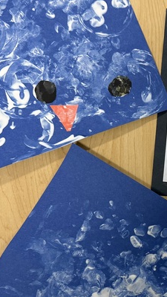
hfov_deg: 17.1
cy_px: 212
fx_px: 527
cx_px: 209
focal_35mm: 67
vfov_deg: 31.0
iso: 200
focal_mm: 6.76
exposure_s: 1/60
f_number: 1.78
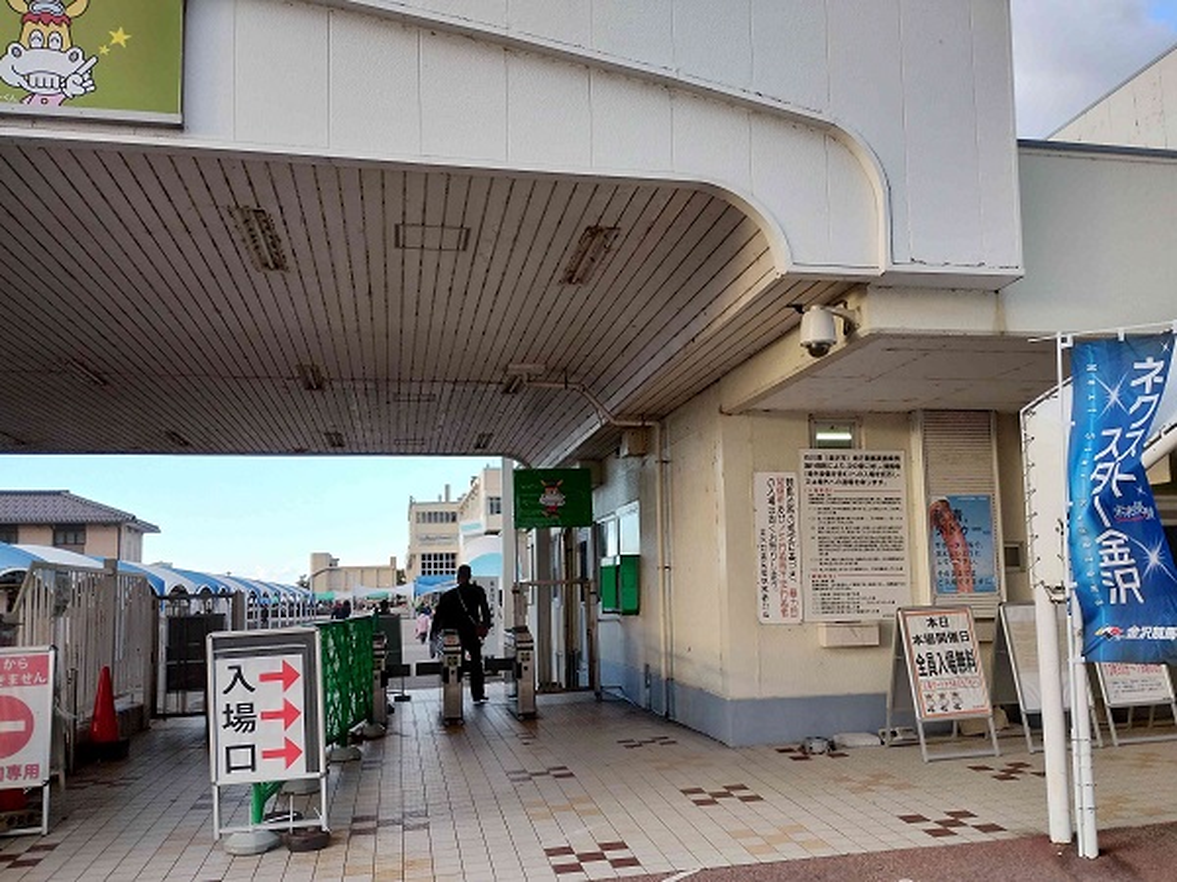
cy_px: 441
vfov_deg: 49.7
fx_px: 952
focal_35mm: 28
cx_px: 588
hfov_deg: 63.4
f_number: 1.8
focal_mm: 4.27
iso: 100
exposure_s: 1/120
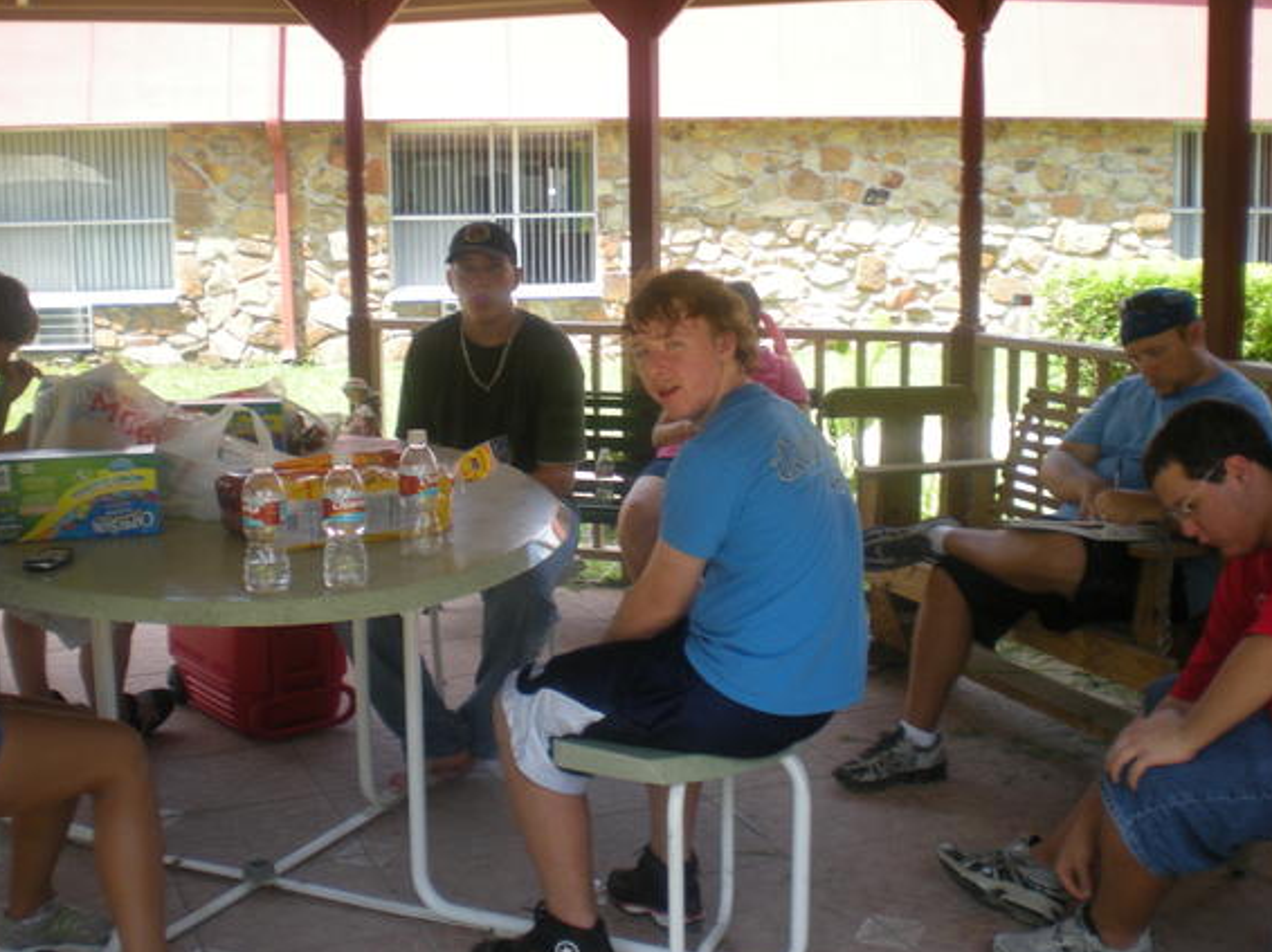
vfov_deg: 33.6
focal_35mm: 43
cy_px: 440
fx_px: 1579
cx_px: 670
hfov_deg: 43.9
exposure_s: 1/126
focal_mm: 6.3
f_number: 3.1
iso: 64
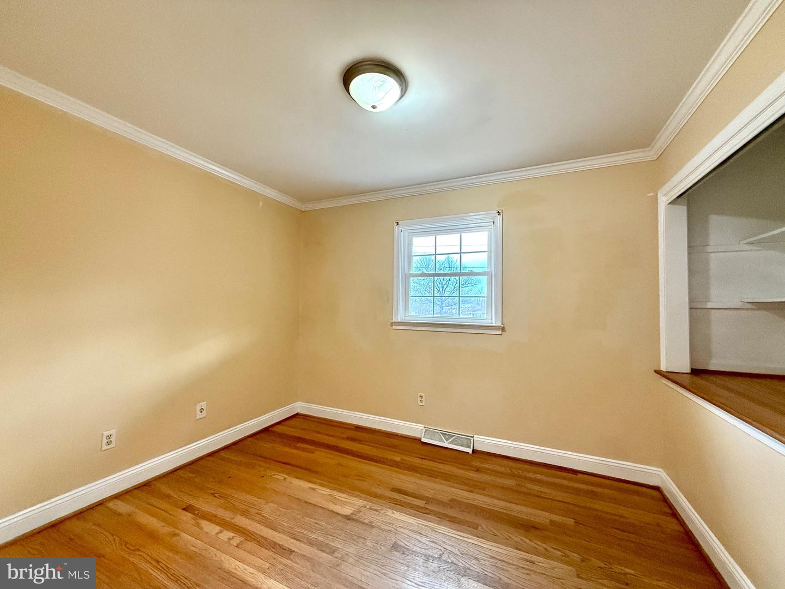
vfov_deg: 85.7
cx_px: 392
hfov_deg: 102.1
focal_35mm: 14
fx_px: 317
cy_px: 294
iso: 500
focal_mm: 2.22
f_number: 2.2
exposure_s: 1/120
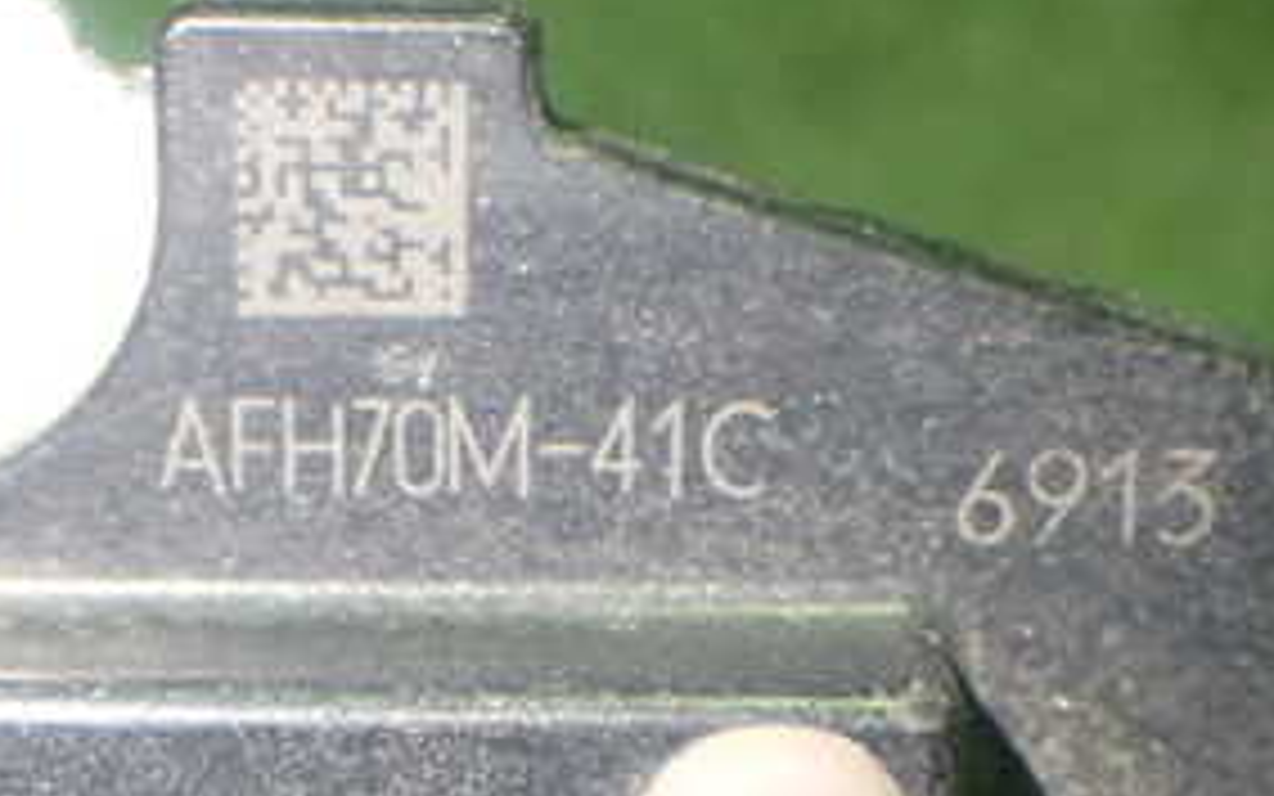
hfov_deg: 20.9
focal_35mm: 99
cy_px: 922
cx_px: 437
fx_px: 3438
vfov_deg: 12.9
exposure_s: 1/40
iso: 500
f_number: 2.9
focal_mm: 7.84
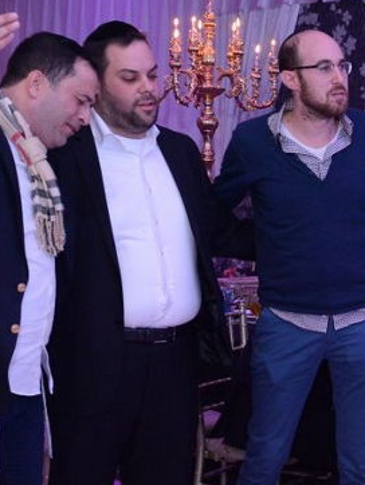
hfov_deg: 16.1
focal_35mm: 87
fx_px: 1222
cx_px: 467
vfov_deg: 22.4
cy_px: 321
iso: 4000
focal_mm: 32
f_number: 5.6
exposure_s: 1/100
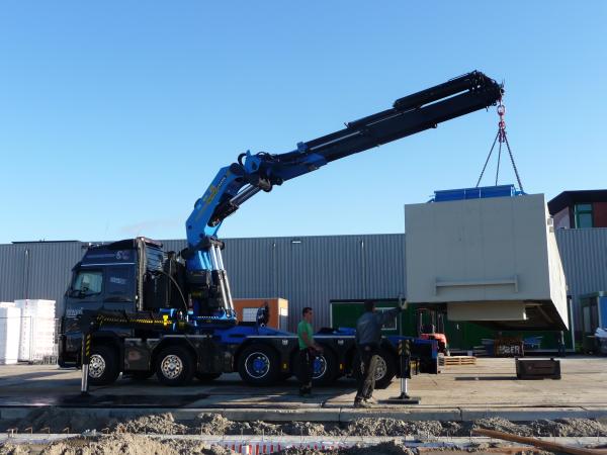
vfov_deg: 37.7
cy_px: 228
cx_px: 304
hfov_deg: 49.0
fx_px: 666
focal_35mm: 38
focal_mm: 6.3
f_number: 3.8
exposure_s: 1/400
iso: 100
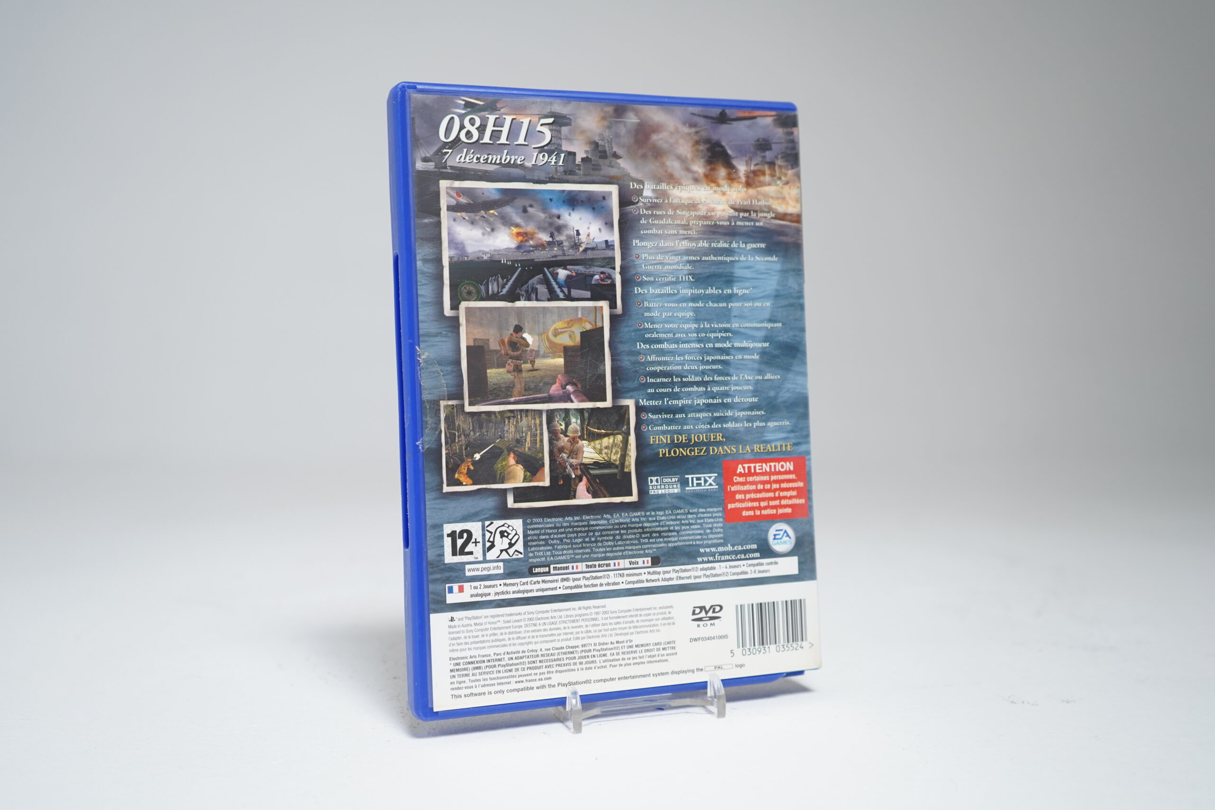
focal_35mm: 36
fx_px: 1215
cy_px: 405
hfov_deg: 53.1
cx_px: 608
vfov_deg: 36.9
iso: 640
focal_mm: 36
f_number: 5
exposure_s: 1/30
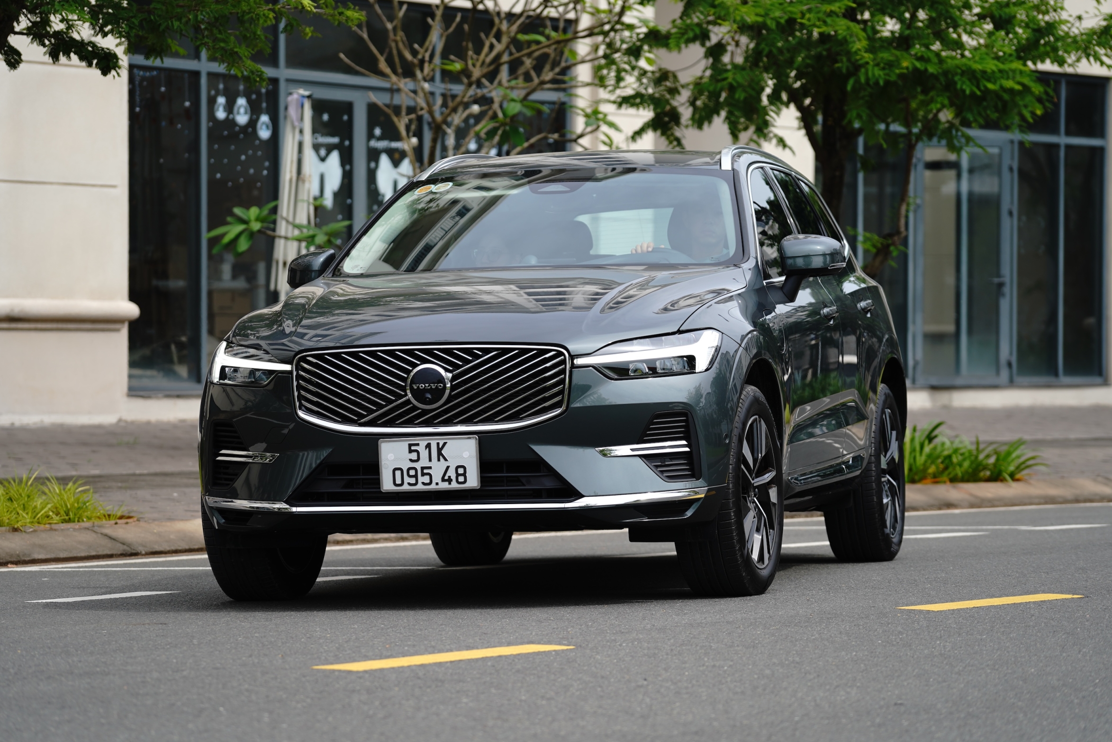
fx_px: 4232
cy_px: 366
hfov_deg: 15.0
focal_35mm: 137
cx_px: 567
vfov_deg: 10.0
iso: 100
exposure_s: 1/640
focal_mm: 134
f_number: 4
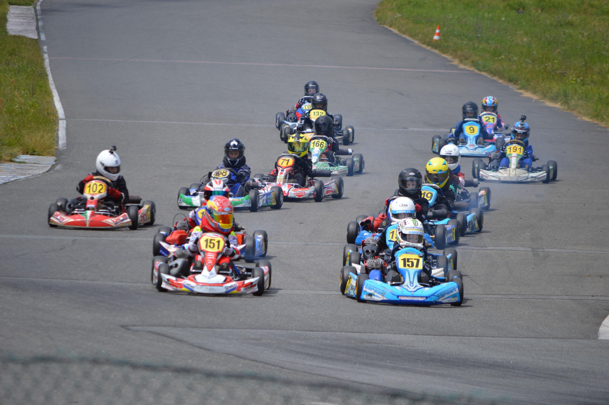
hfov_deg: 6.9
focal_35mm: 300
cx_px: 304
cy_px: 202
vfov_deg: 4.6
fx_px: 5070
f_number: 5.6
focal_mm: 200
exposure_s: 1/500
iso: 125
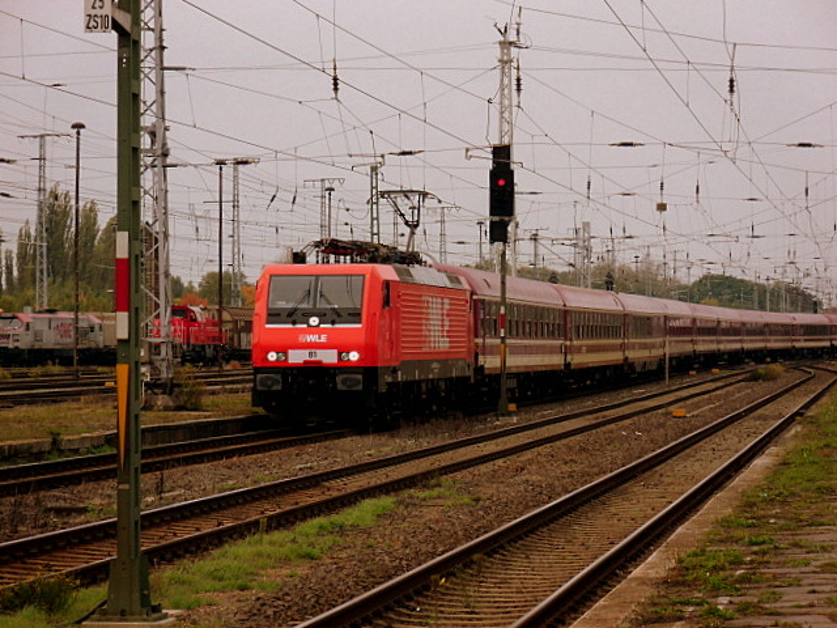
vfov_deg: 10.0
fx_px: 3603
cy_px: 314
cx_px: 418
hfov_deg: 13.3
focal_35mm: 149
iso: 100
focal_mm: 26.6
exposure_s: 1/158
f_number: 5.8
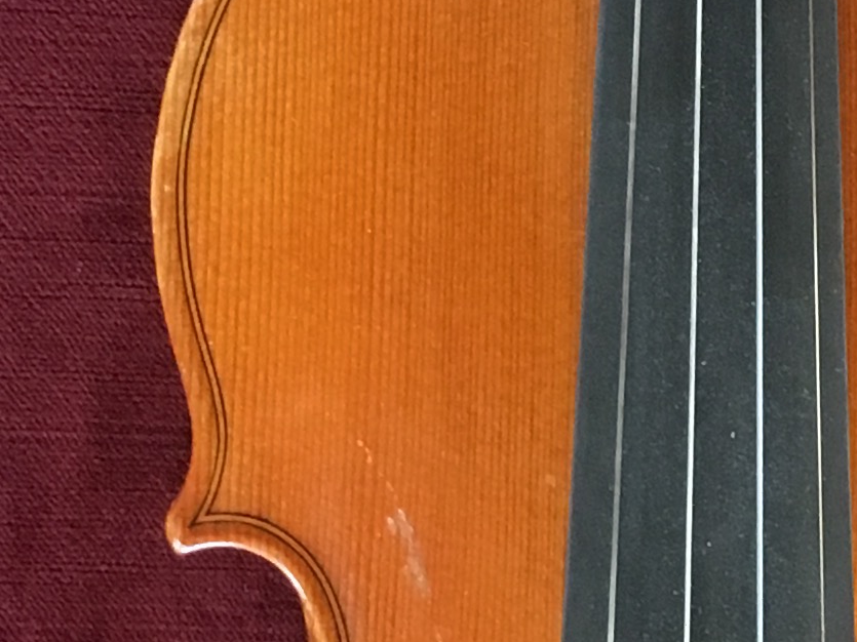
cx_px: 567
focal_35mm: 140
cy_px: 308
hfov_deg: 14.1
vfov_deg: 10.6
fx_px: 3466
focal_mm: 4.15
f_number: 2.2
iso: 200
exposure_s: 1/15
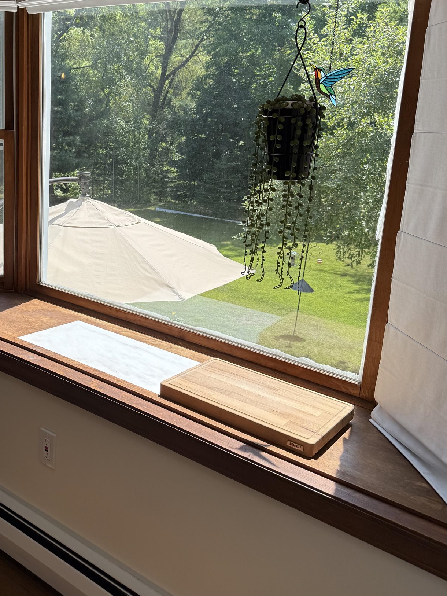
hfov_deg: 41.1
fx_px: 585
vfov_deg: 53.6
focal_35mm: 34
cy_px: 243
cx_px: 137
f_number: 1.78
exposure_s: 1/1901
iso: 80
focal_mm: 6.76
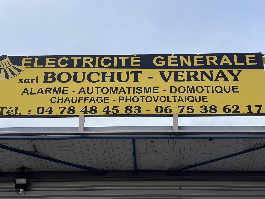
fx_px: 490
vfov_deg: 22.9
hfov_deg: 30.3
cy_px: 100
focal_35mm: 64
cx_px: 132
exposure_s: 1/567
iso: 20
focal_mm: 7.5
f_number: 2.2
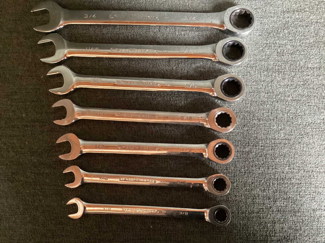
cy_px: 122
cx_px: 162
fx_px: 291
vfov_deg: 45.4
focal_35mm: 31
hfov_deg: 58.3
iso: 500
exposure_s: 1/30
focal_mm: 3.3
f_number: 2.4
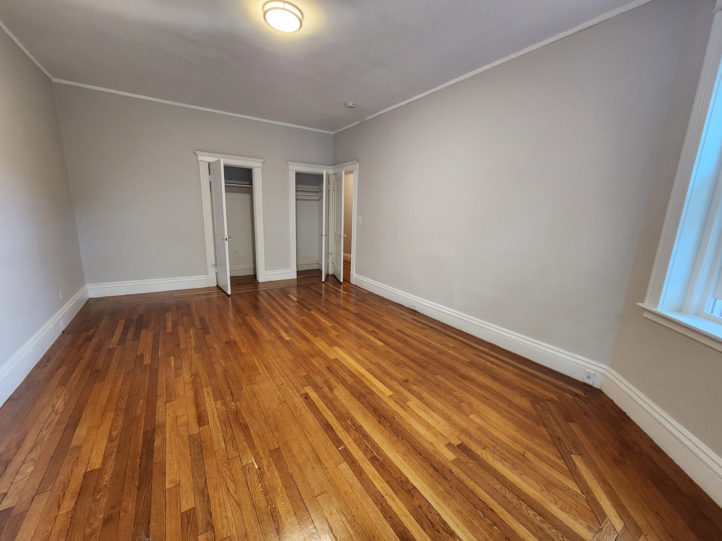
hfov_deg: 106.2
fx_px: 271
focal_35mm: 13
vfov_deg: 89.9
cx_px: 361
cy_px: 270
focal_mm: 2.2
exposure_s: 1/30
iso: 400
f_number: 2.2
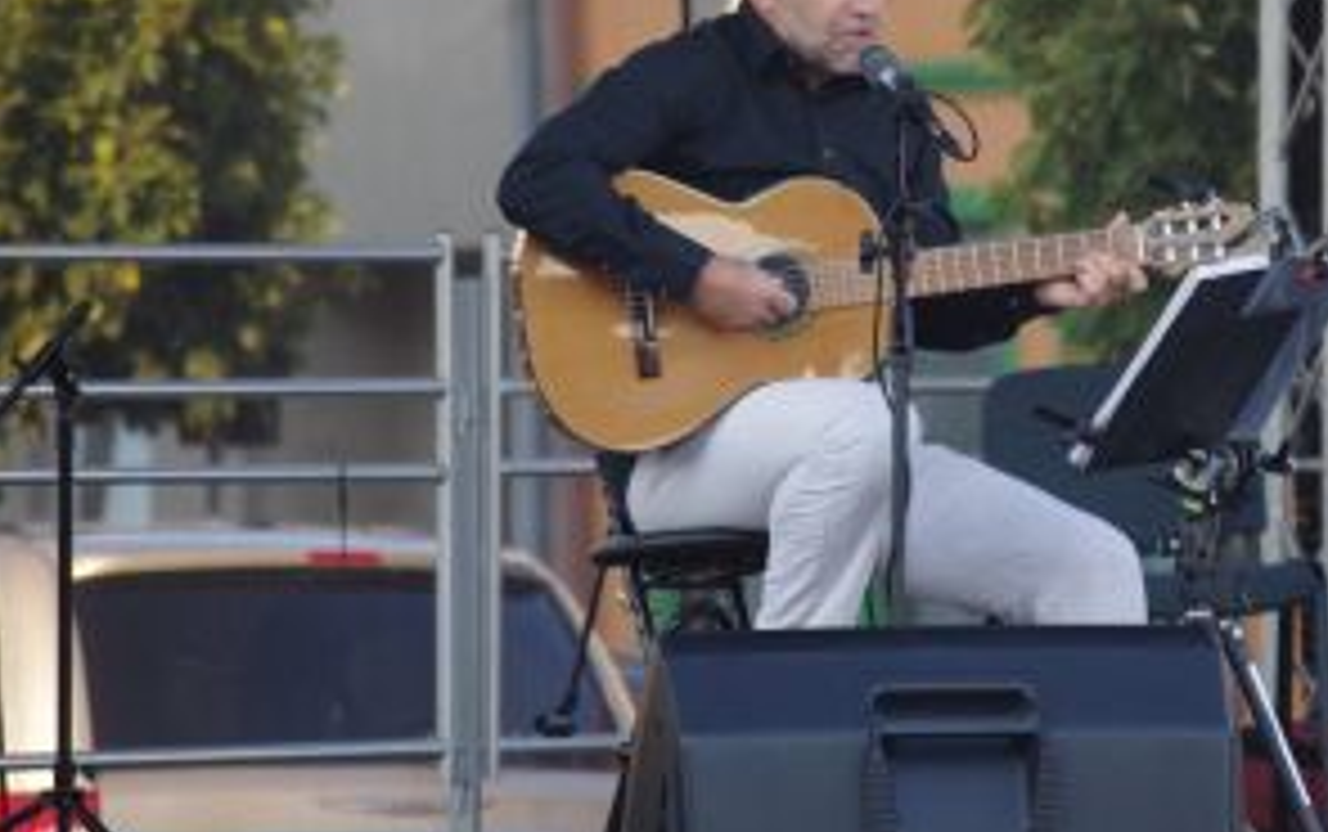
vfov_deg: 3.4
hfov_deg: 5.4
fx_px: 14165
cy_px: 358
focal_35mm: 391
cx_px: 869
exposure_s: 1/250
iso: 800
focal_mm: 180
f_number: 5.6
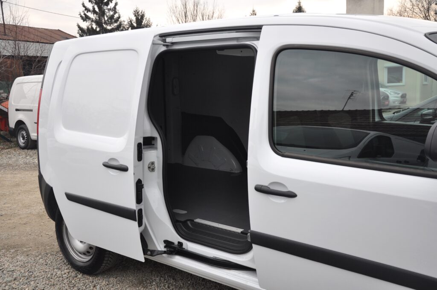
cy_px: 145
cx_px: 218
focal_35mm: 38
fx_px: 455
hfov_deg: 51.3
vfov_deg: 35.4
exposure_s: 1/125
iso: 400
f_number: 5.6
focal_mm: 25
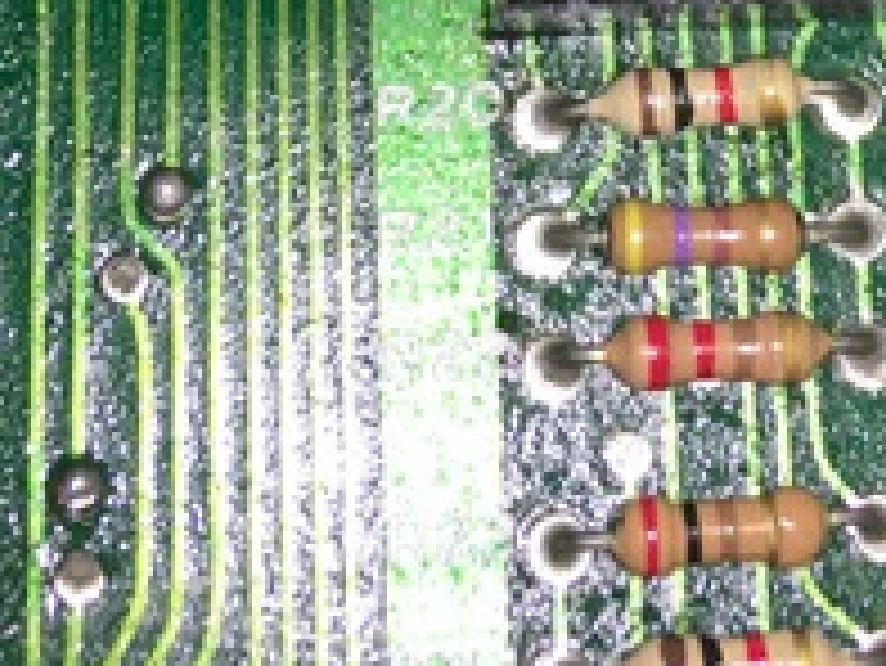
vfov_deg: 14.6
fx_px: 2407
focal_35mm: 94
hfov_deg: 20.8
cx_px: 594
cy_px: -356
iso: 25
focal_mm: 4.15
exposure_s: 1/208
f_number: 2.2
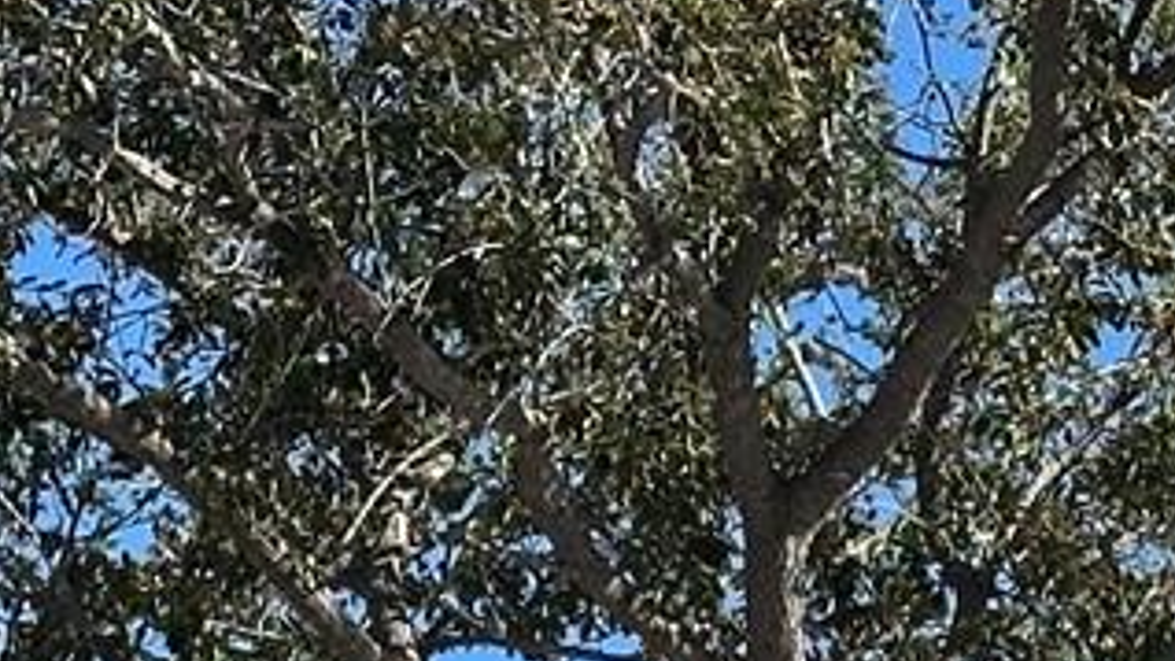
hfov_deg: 8.2
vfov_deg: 4.5
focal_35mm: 263
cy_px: 1510
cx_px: 1057
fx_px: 8195
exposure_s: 1/3731
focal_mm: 6.86
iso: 64
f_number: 1.78
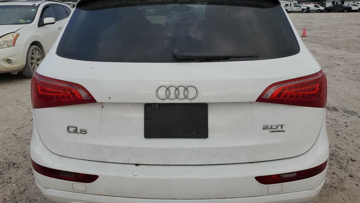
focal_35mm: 29
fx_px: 277
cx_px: 178
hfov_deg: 66.1
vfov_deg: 40.1
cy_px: 89
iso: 50
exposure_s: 1/2500
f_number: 1.5
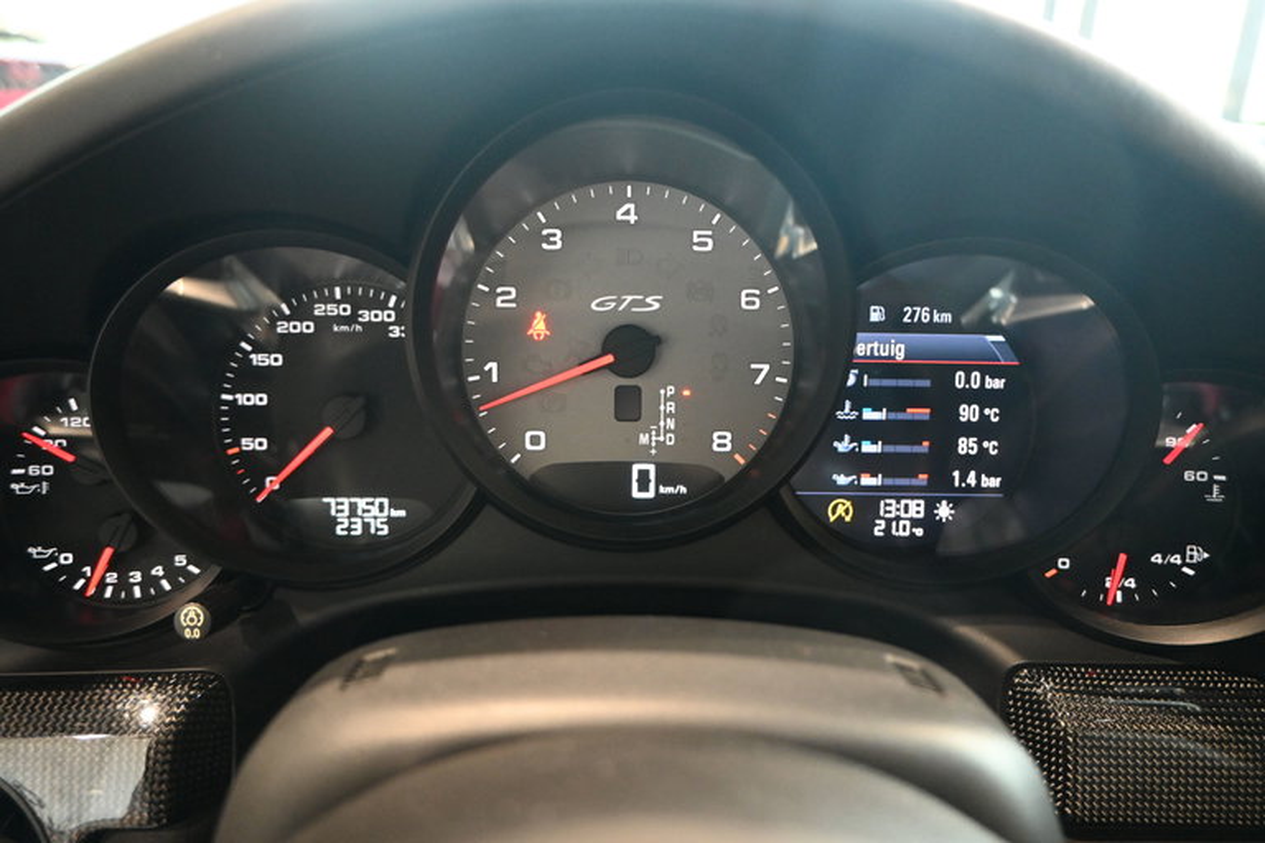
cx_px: 632
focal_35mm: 26
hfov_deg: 70.4
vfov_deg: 50.4
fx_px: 896
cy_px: 422
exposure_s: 1/125
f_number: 3.5
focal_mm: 17
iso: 3200
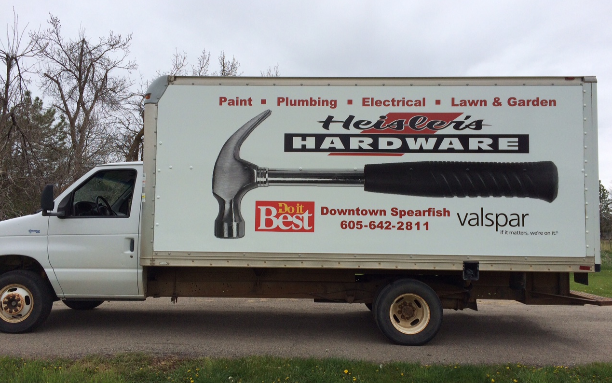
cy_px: 195
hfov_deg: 61.2
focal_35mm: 31
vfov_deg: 40.6
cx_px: 307
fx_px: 517
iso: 32
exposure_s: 1/3425
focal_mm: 4.15
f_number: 2.2
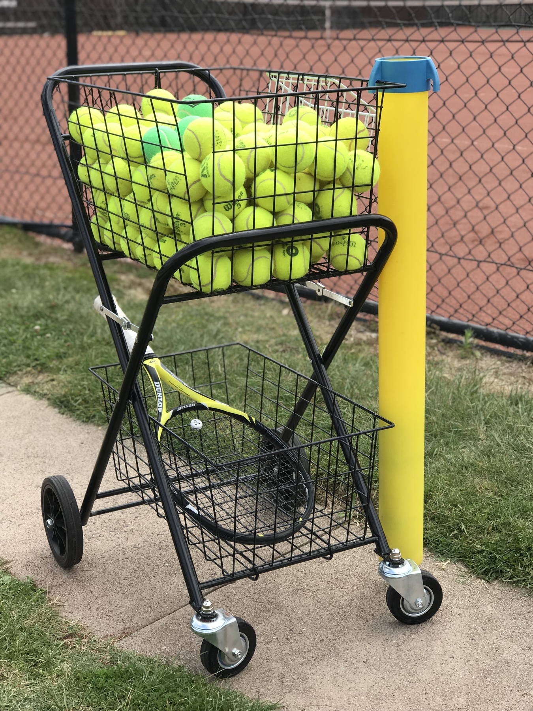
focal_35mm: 57
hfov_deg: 25.7
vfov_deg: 33.8
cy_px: 356
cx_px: 266
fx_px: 1170
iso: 20
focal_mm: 6.6
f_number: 2.8
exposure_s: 1/458
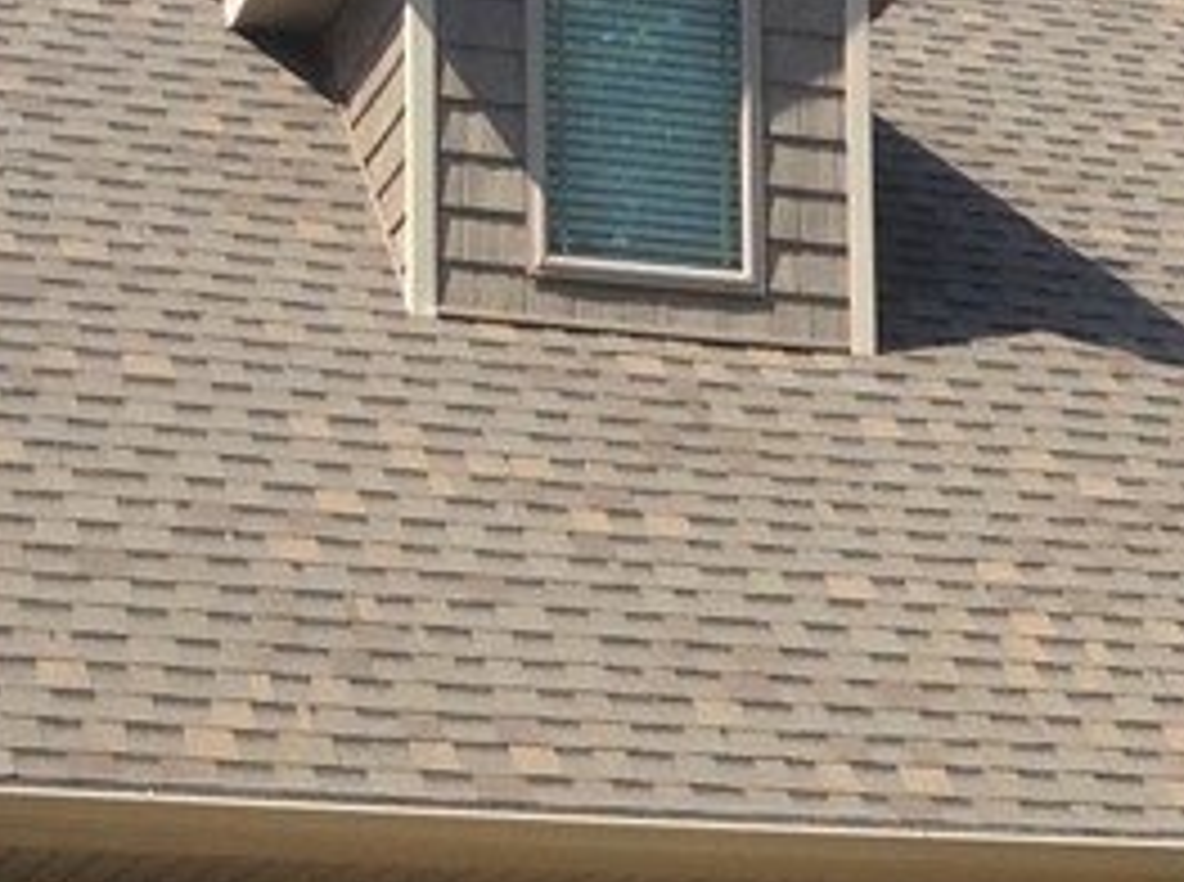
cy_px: 1192
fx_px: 4266
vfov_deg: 11.5
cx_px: 1261
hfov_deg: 15.4
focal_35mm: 125
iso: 32
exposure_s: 1/1003
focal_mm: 3.3
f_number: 2.4
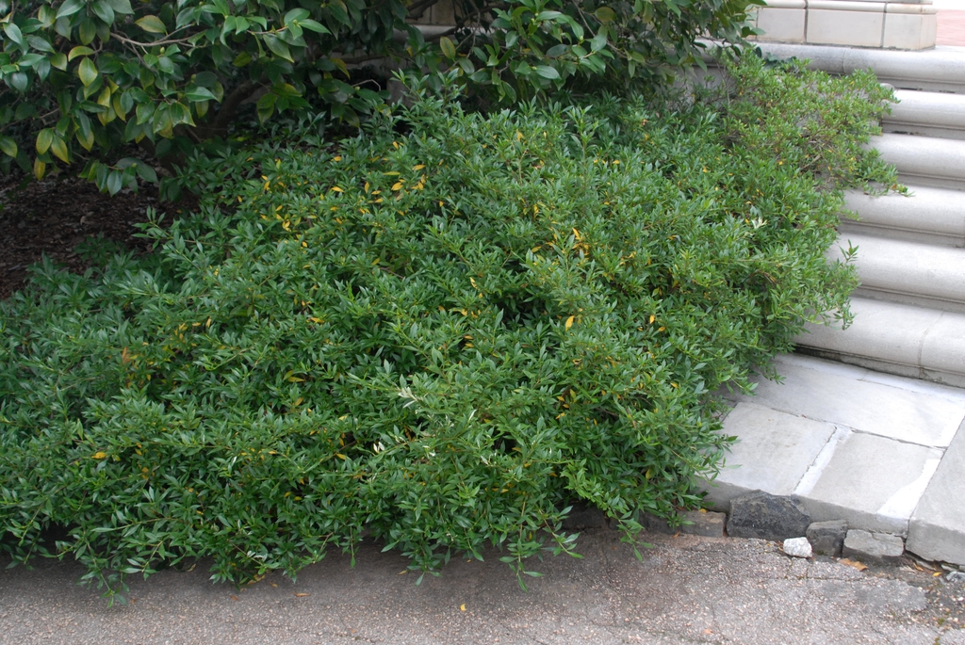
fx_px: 1127
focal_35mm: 42
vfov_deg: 32.0
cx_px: 482
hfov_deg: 46.4
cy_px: 322
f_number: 5
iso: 400
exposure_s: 1/100
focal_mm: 28
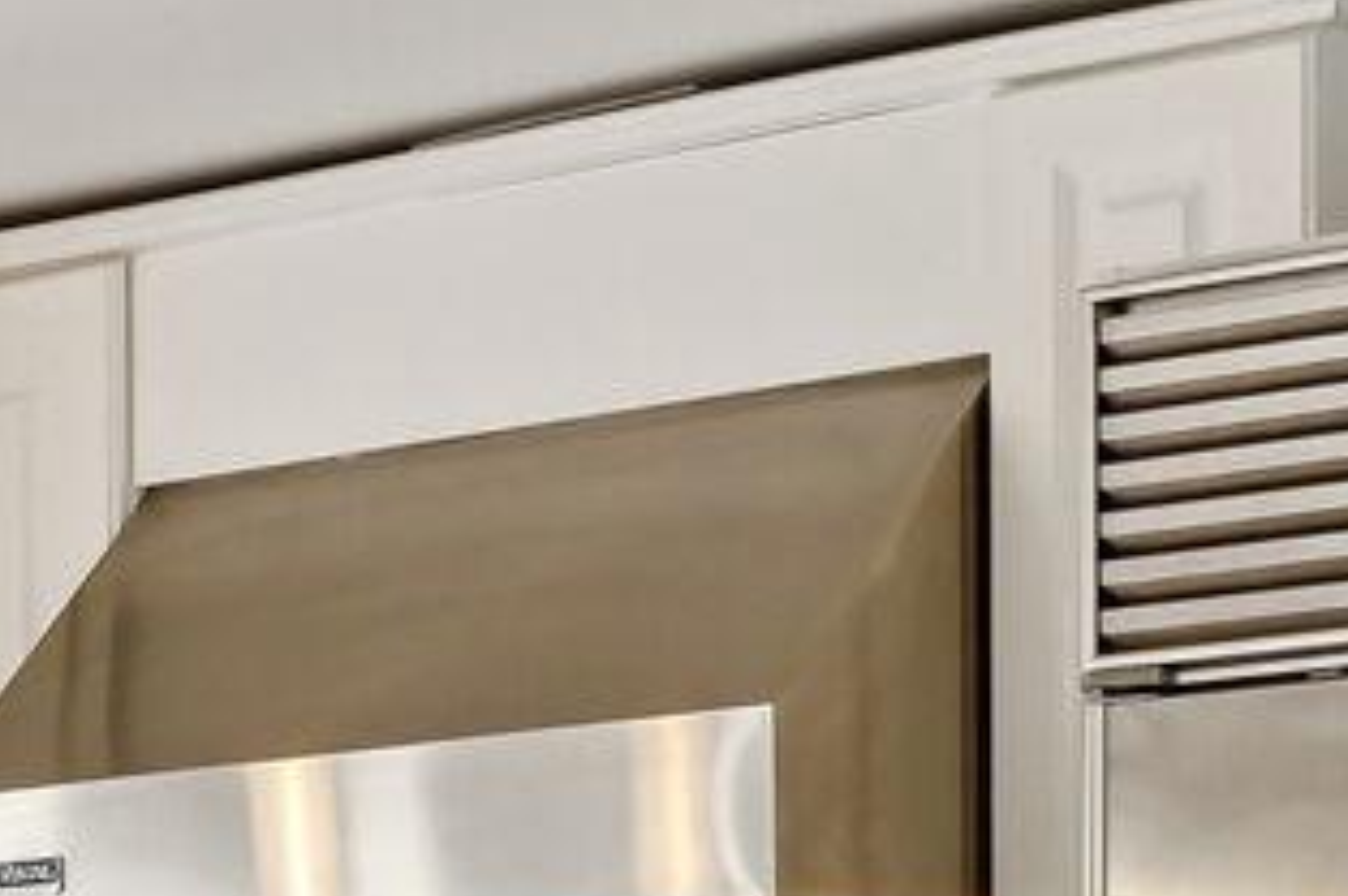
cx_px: -767
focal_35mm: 188
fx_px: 7032
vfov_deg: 7.1
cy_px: 1551
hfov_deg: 10.5
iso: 800
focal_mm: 34
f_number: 8
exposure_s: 1/200
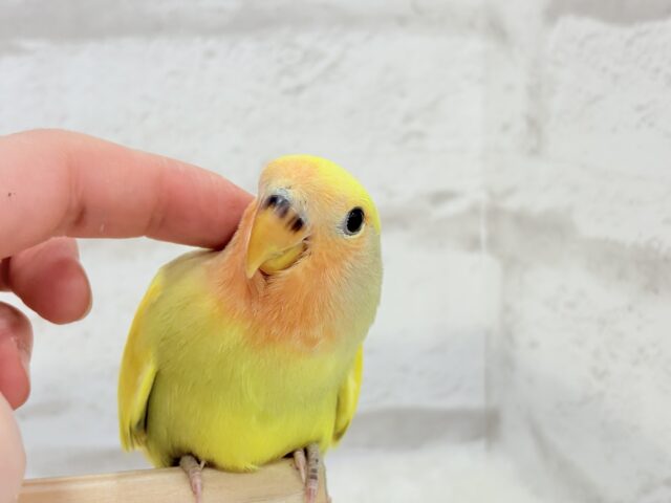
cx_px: 336
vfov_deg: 28.0
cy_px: 252
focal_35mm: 52
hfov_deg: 36.8
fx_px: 1008
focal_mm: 5.96
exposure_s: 1/100
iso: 80
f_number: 1.6
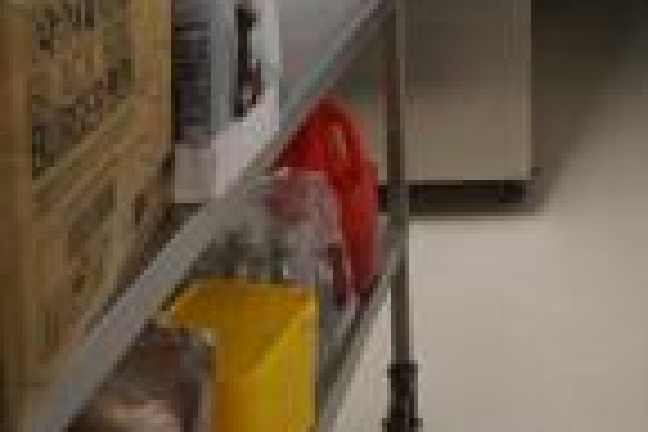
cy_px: -164
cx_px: 526
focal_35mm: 53
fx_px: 954
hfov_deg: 36.2
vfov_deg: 22.2
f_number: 4
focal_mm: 16
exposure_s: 1/160
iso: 1600
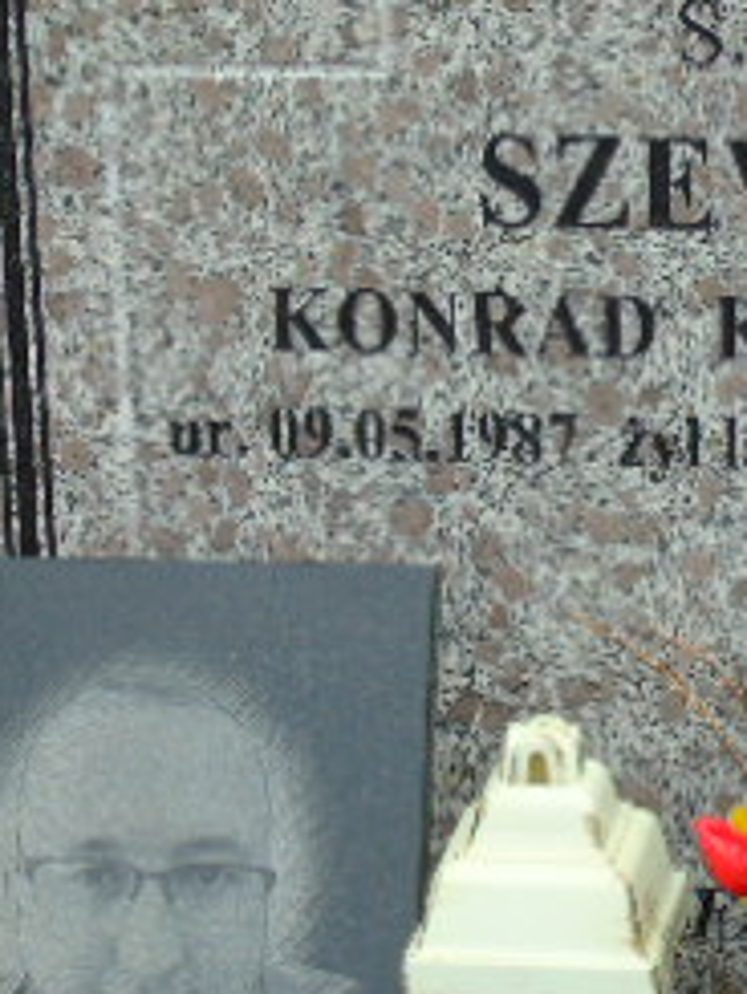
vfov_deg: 14.0
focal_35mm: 141
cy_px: 483
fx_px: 4053
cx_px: 491
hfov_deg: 10.5
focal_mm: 9.6
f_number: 4.3
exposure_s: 1/640
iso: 80
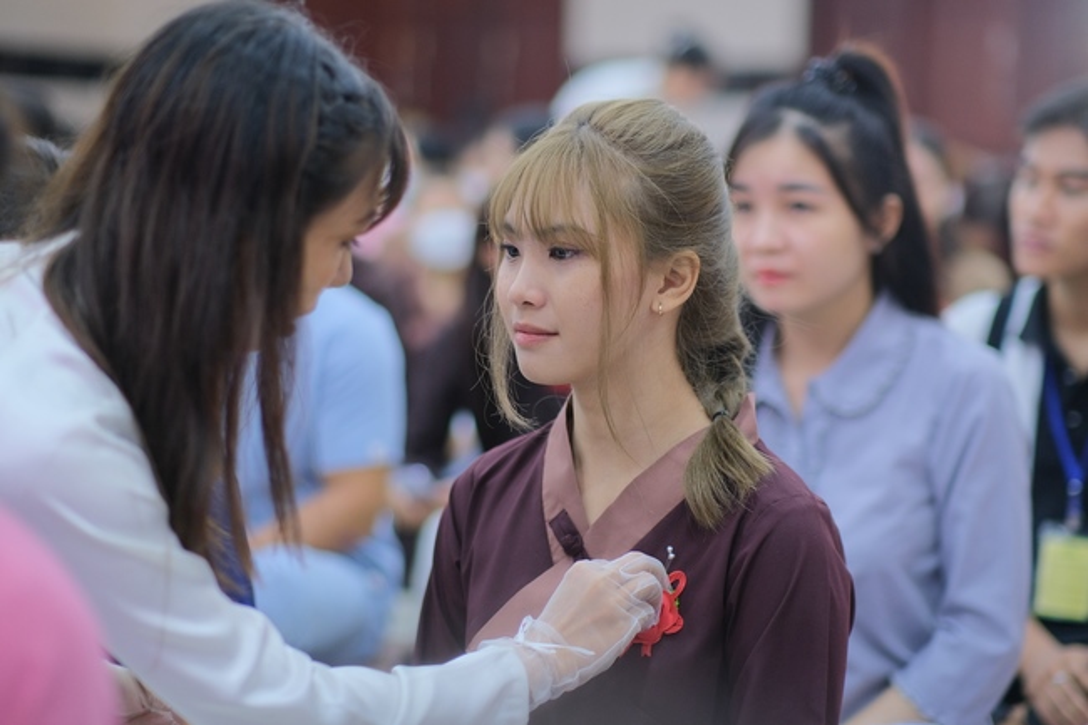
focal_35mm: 84
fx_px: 2538
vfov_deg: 16.3
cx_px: 544
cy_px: 362
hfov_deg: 24.2
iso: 1000
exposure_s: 1/125
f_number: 1.4
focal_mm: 56
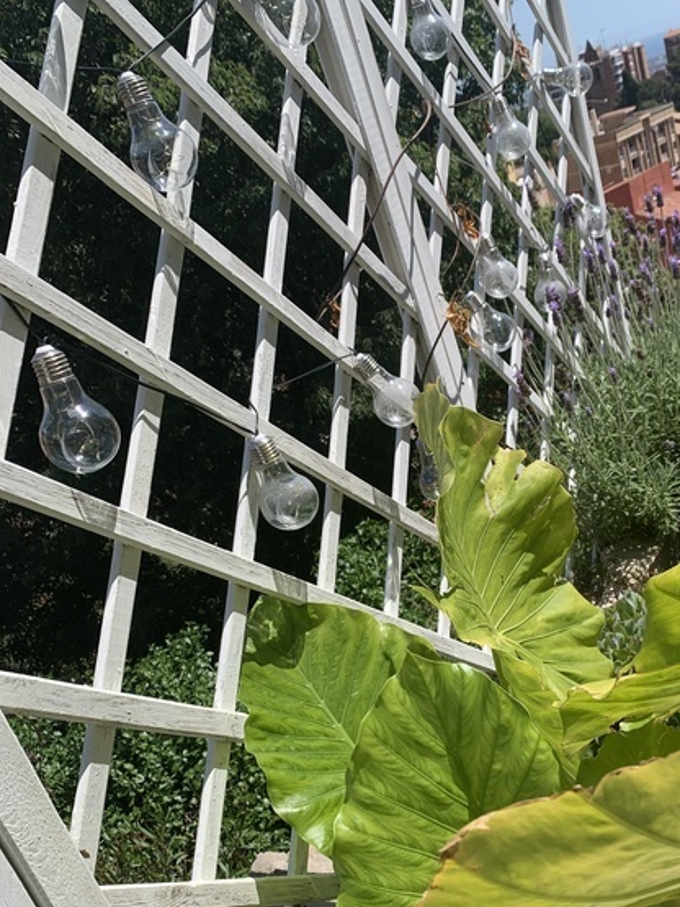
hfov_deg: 39.1
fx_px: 943
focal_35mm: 36
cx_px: 466
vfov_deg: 51.0
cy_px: 549
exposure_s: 1/2309
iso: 25
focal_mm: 4.25
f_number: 1.8
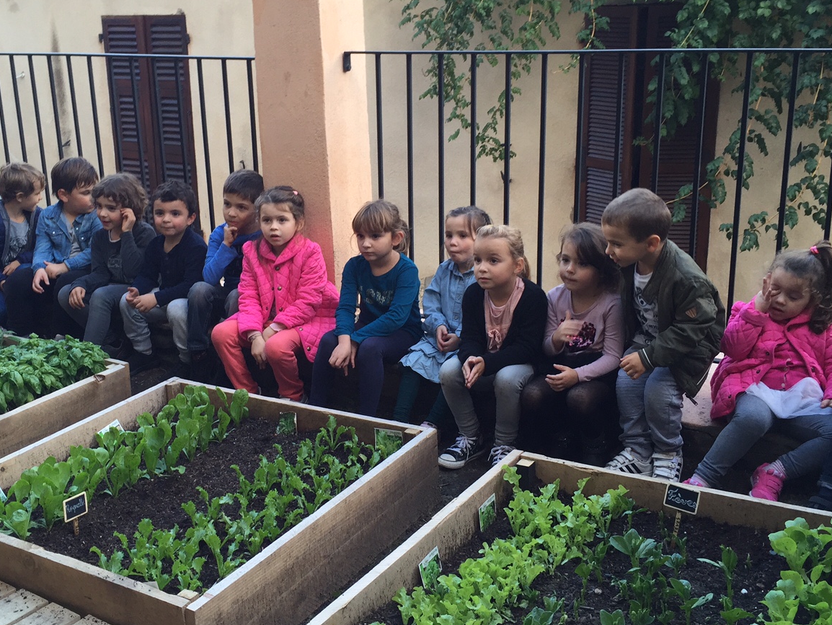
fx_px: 986
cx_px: 350
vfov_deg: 35.1
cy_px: 301
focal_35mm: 41
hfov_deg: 45.6
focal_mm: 4.15
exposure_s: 1/100
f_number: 2.2
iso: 40
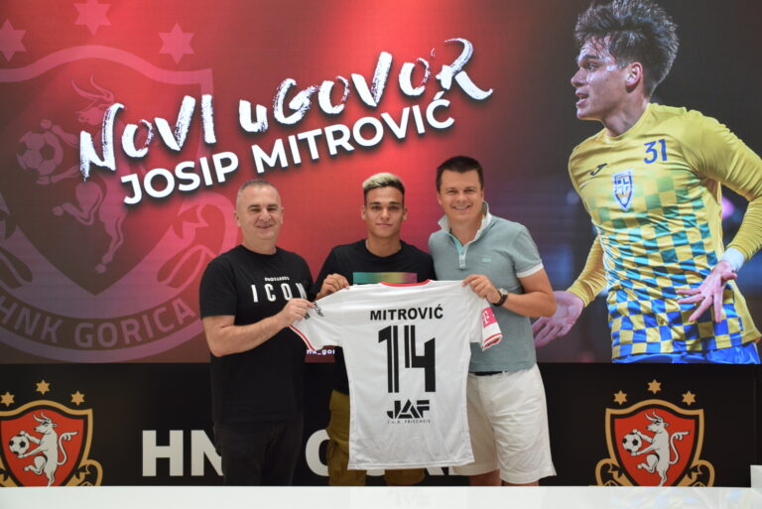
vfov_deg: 34.3
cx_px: 381
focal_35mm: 39
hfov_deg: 49.5
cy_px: 254
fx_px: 826
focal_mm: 26
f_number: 4.5
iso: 400
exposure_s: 1/80
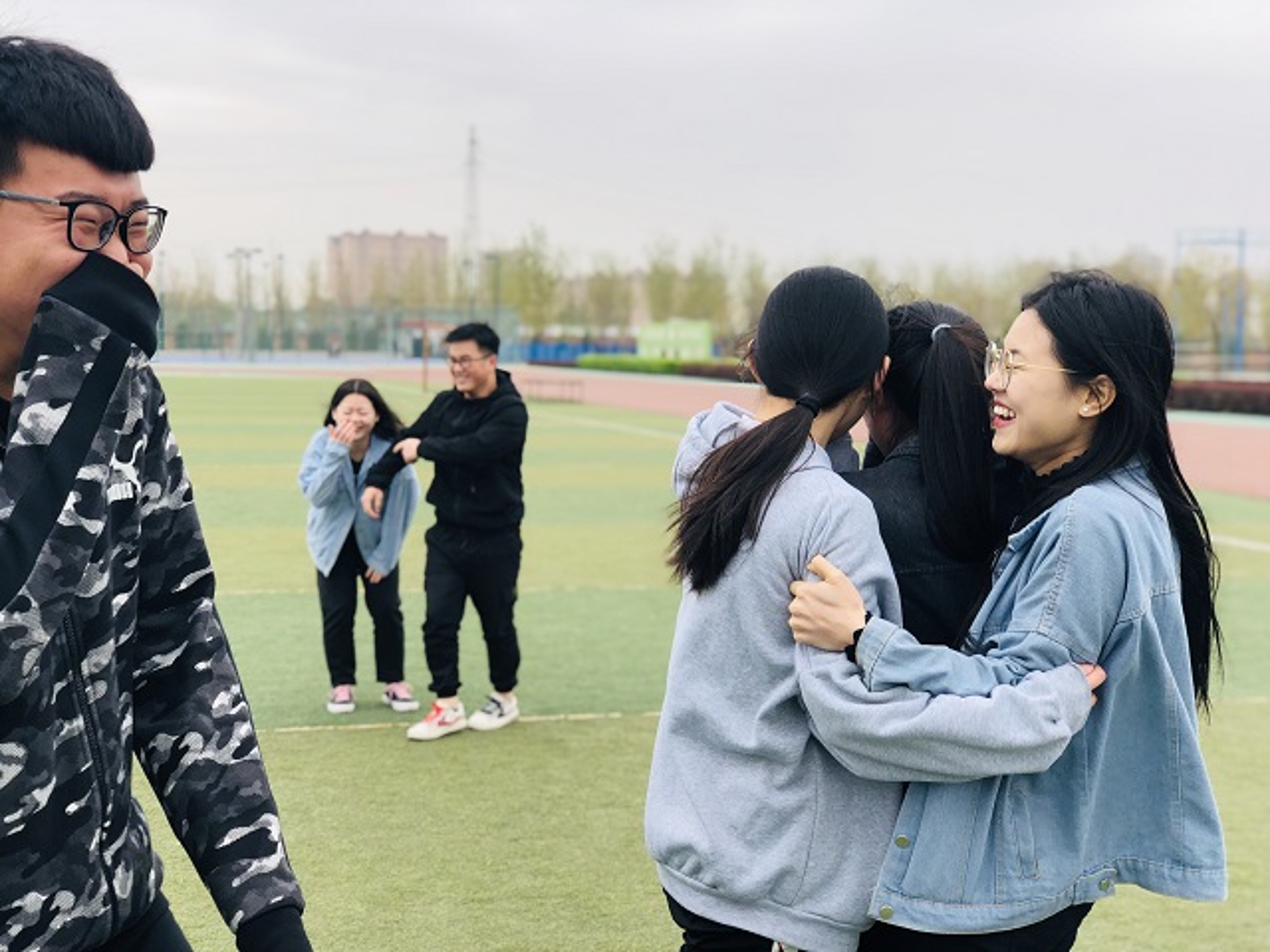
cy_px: 476
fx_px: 1908
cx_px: 635
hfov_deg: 36.8
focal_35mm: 52
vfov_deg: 28.0
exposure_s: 1/410
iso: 16
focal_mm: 6
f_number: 2.4
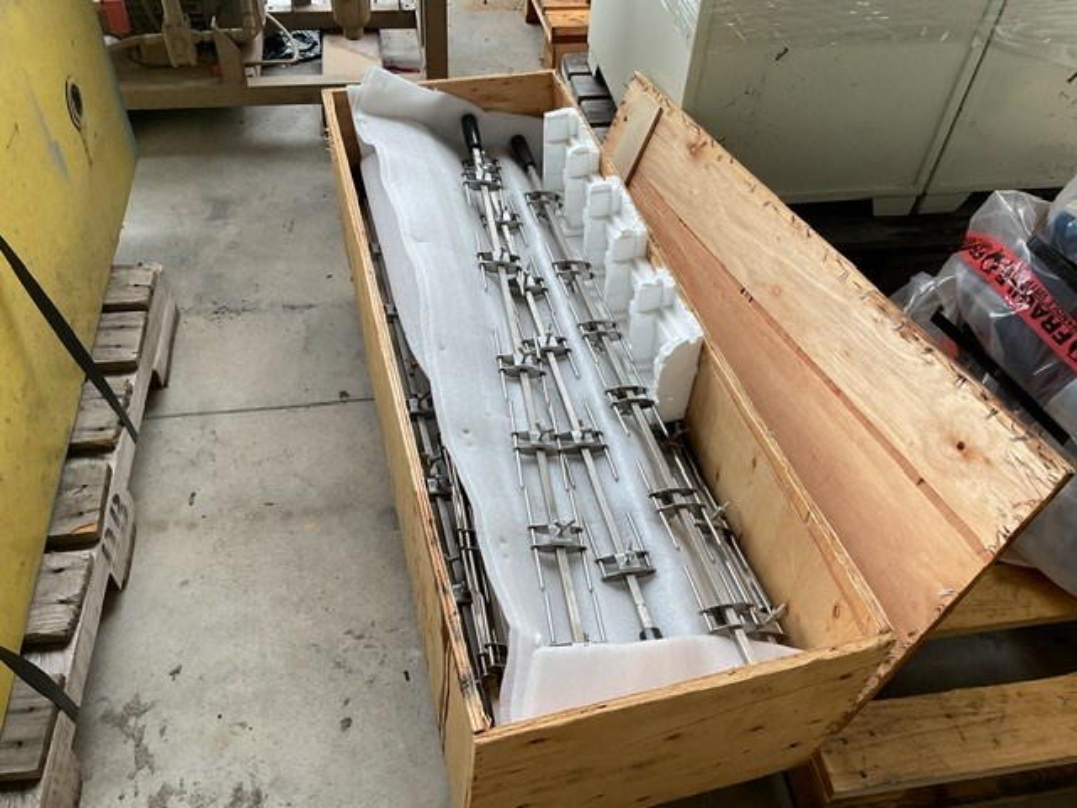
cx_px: 538
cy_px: 404
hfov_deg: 61.7
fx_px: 902
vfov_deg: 48.2
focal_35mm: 29
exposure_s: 1/120
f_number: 1.8
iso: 40
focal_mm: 3
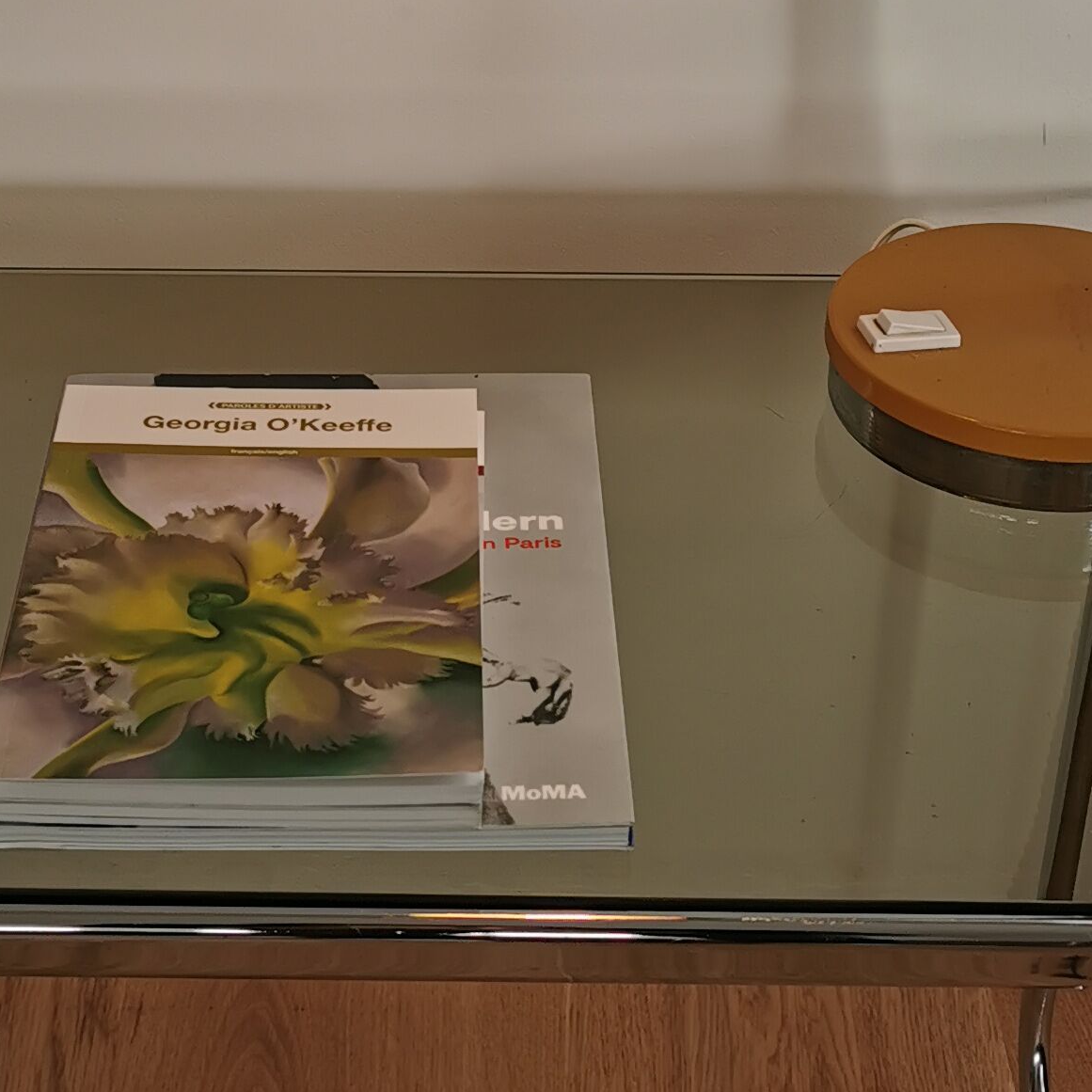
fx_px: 2677
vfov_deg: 22.8
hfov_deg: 23.0
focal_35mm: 75
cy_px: 265
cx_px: 409
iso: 50
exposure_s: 1/303
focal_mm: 5.56
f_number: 1.6
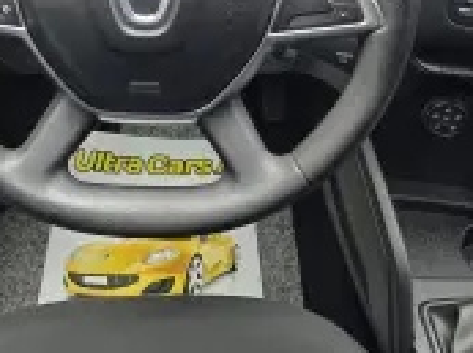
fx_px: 655
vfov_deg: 28.2
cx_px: 202
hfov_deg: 39.6
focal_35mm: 48
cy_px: -5
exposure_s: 1/100
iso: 160
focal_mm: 6.25
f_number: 1.7
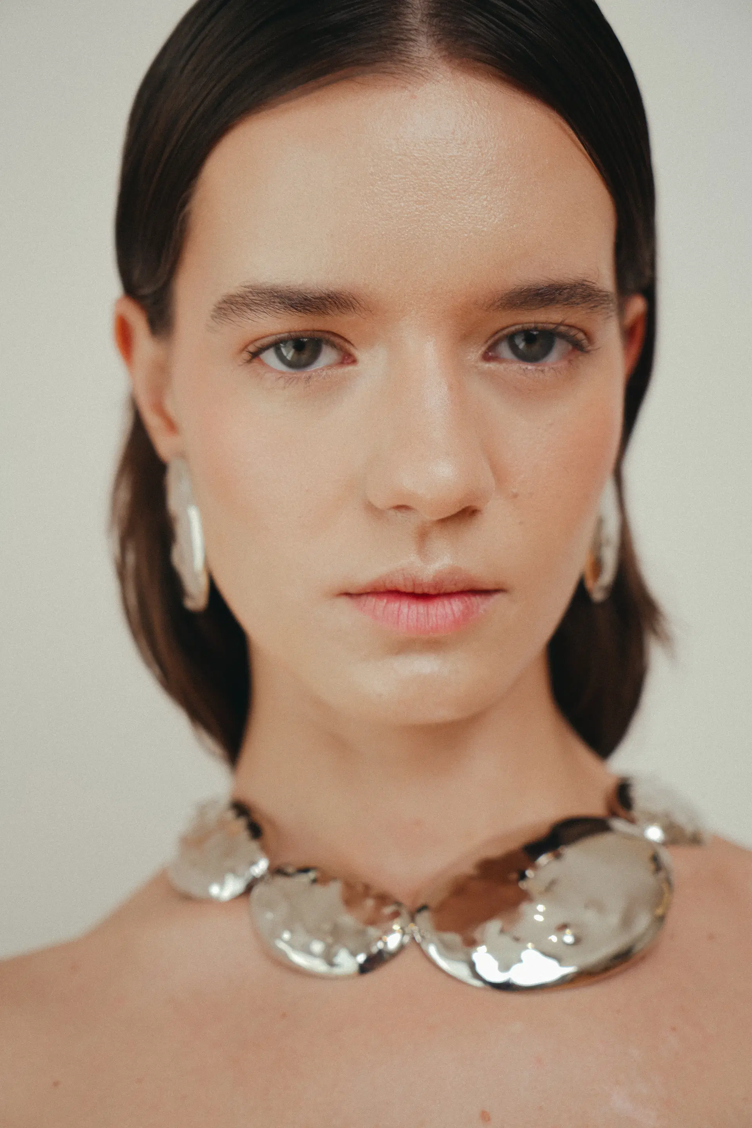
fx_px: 1535
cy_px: 564
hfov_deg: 27.5
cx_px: 376
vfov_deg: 40.3
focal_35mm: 49
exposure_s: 1/25
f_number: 4
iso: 50
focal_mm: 49
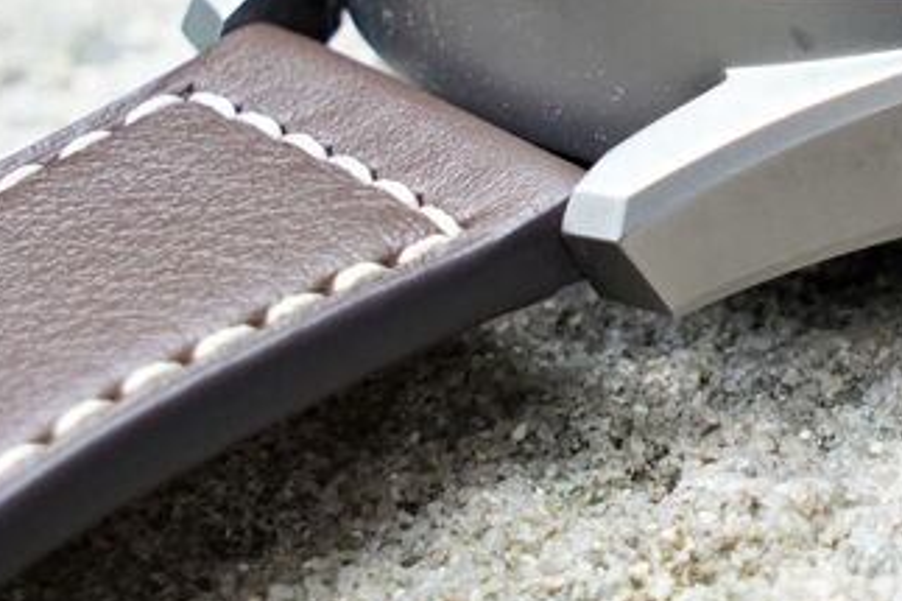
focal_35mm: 208
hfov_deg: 9.8
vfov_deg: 6.5
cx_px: 963
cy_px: -165
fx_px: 5209
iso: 500
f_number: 7.1
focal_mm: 70
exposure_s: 1/160
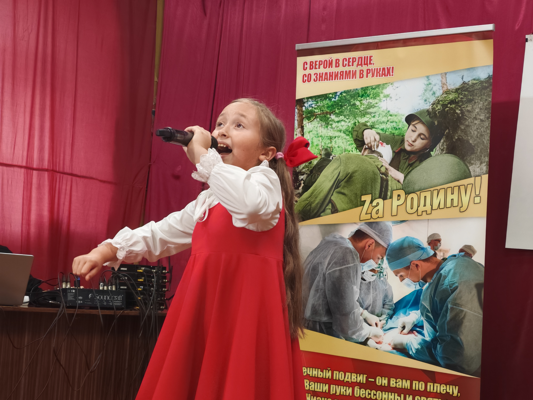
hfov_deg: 27.0
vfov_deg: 20.4
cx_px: 266
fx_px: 1109
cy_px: 200
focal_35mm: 72
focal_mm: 8.67
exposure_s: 1/50
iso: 400
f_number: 2.4
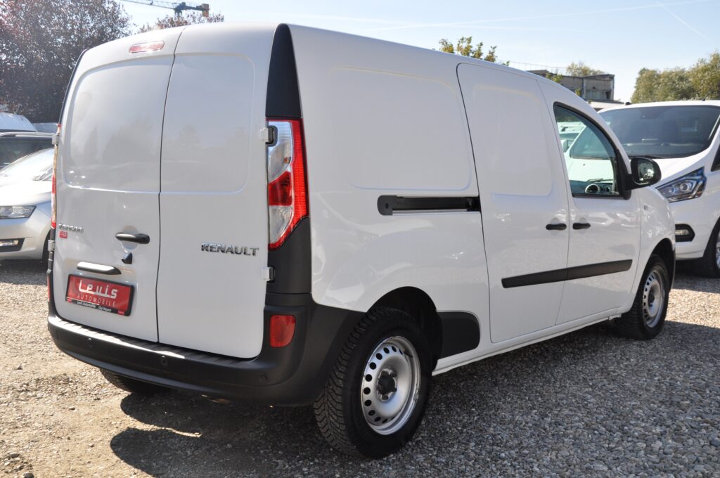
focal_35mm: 39
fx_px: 779
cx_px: 360
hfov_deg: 49.6
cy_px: 239
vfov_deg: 34.1
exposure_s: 1/320
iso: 500
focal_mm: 26
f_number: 9
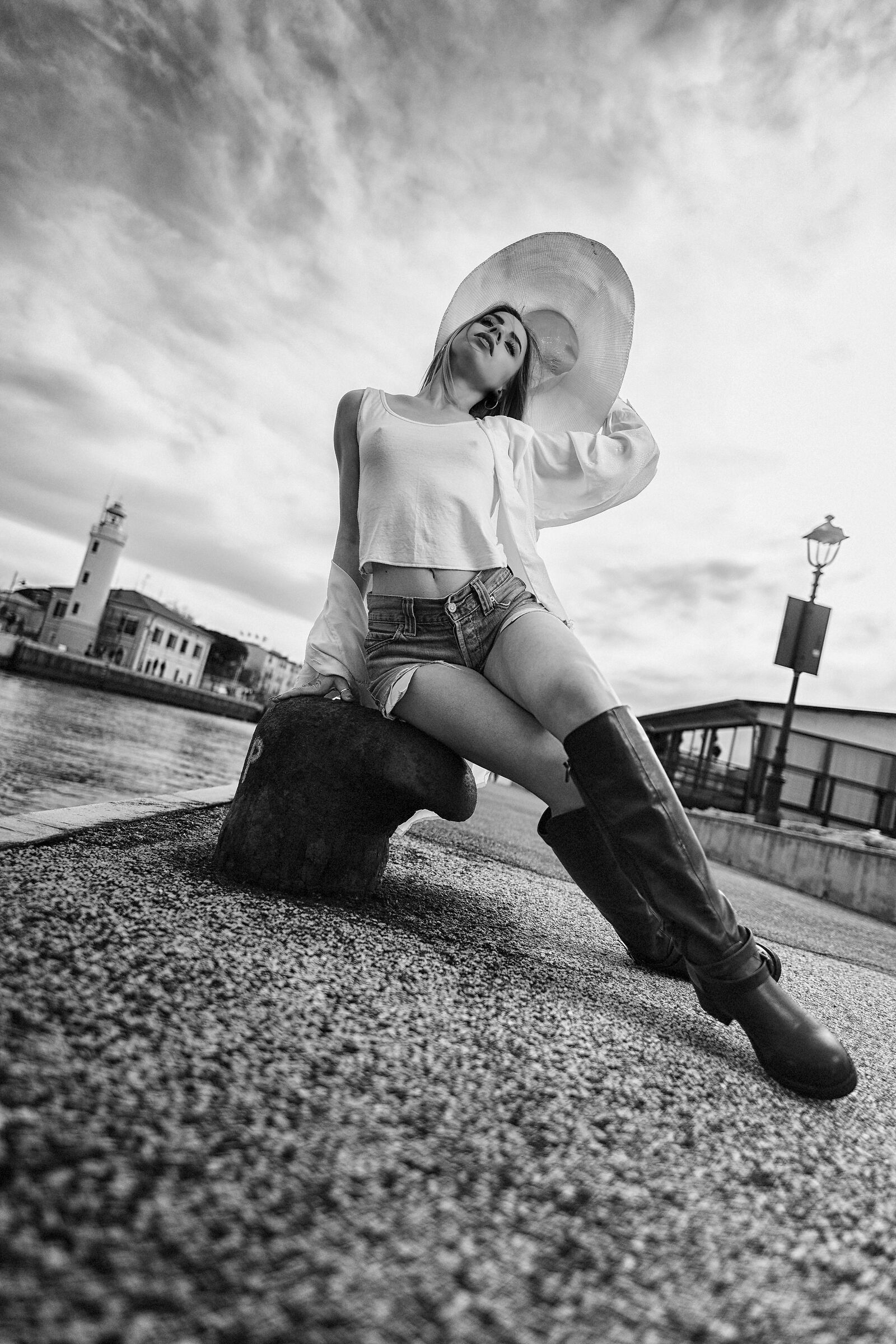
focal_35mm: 20
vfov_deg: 84.0
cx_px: 448
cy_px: 672
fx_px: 747
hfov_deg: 61.9
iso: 125
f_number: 1.8
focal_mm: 20
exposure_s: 1/5000
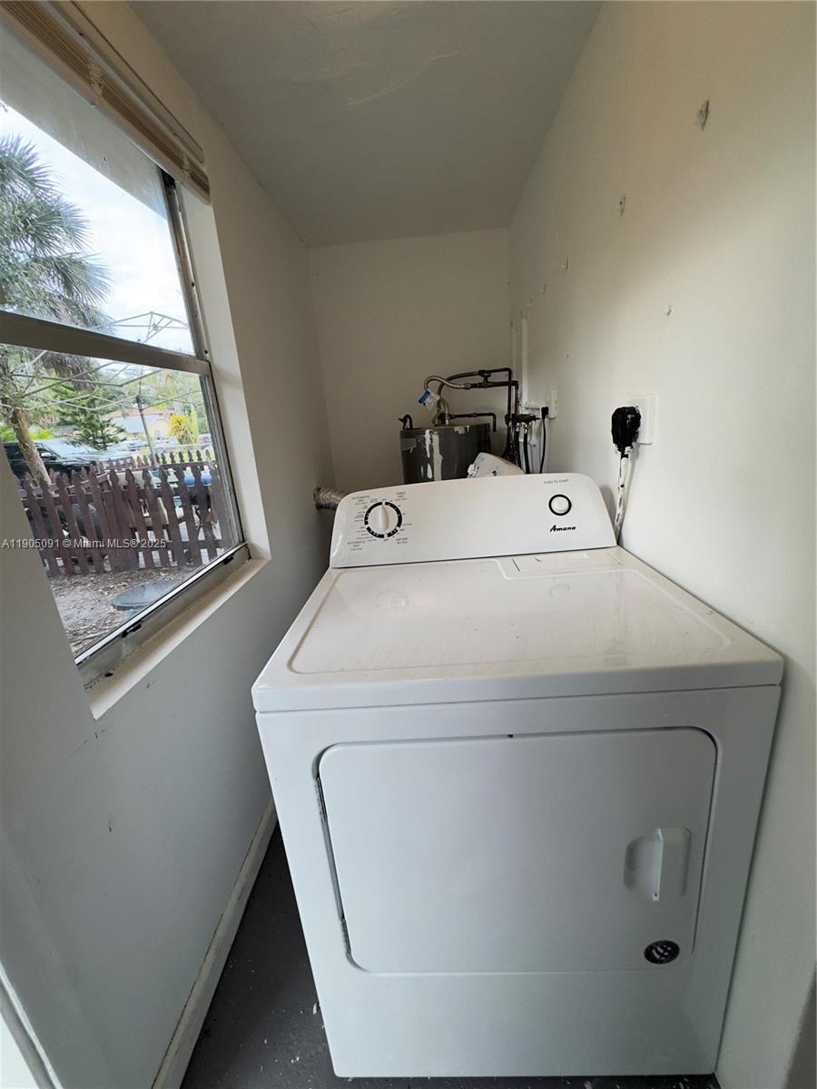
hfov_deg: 85.7
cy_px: 544
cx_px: 408
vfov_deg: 102.1
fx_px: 441
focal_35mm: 14
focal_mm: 2.22
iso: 100
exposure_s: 1/120
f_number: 2.2
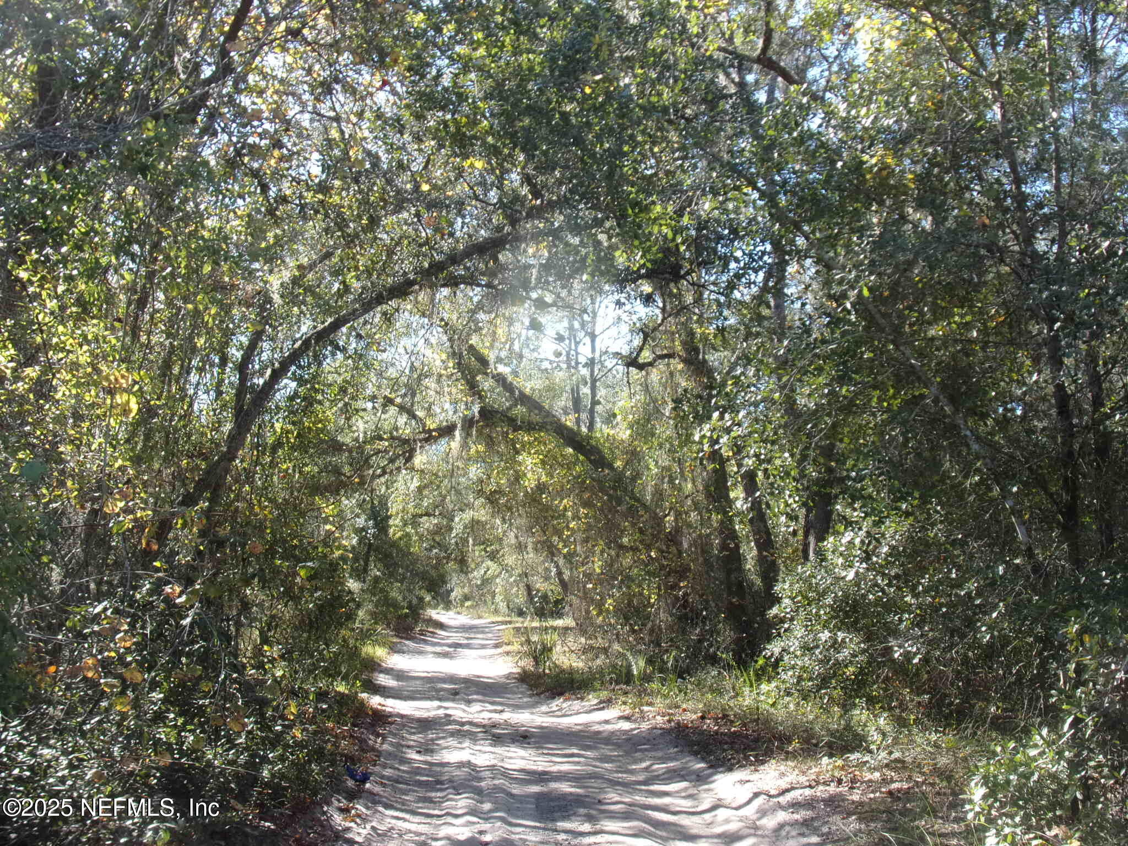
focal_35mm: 39
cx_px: 564
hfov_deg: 47.9
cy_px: 423
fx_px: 1271
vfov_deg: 36.8
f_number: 3.9
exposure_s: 1/110
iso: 80
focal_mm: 7
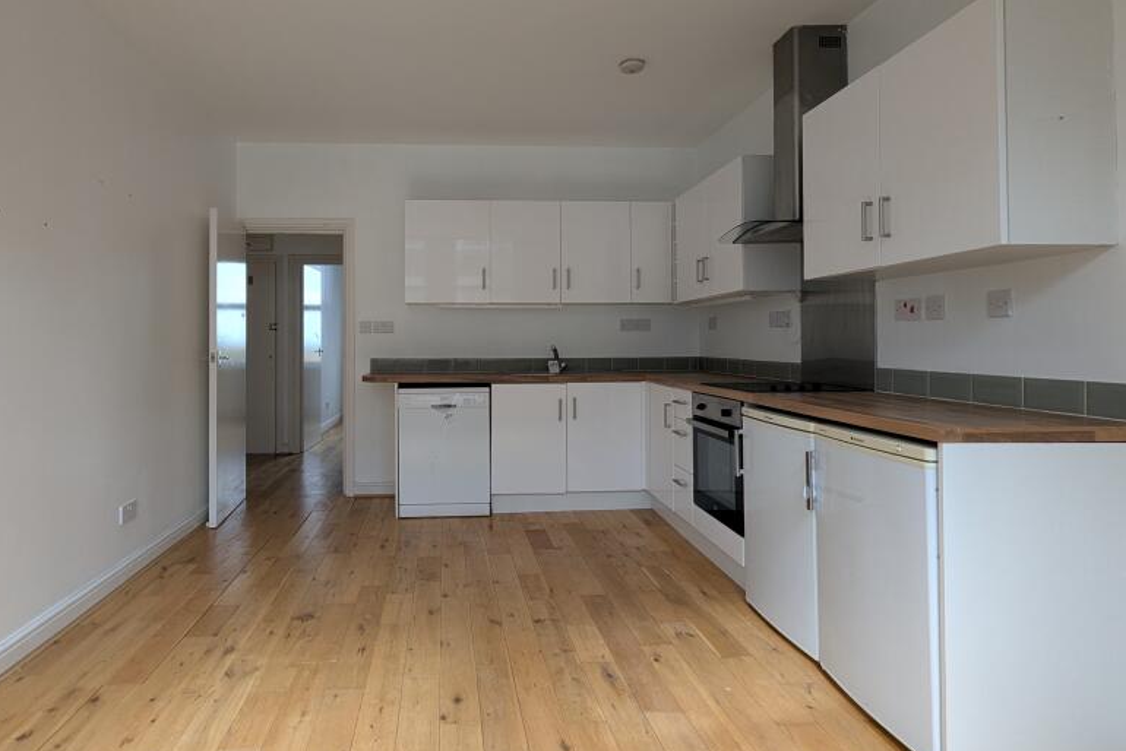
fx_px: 563
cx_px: 475
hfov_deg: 89.3
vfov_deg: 67.1
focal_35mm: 18
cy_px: 325
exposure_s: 1/129
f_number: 2.2
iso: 45
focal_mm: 1.95
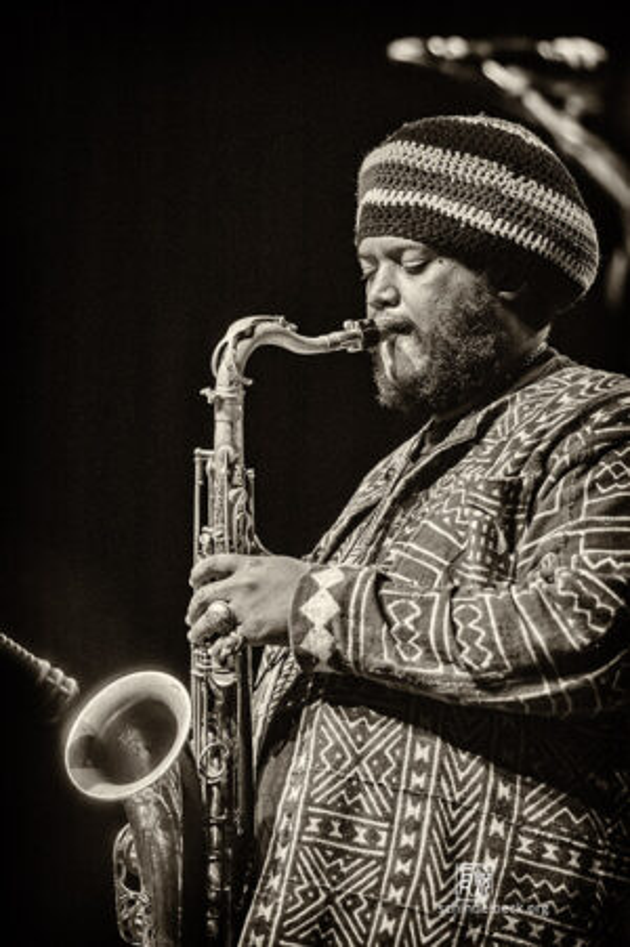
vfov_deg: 30.1
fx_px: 1761
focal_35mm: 67
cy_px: 474
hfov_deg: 20.3
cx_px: 315
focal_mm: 45
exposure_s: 1/125
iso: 400
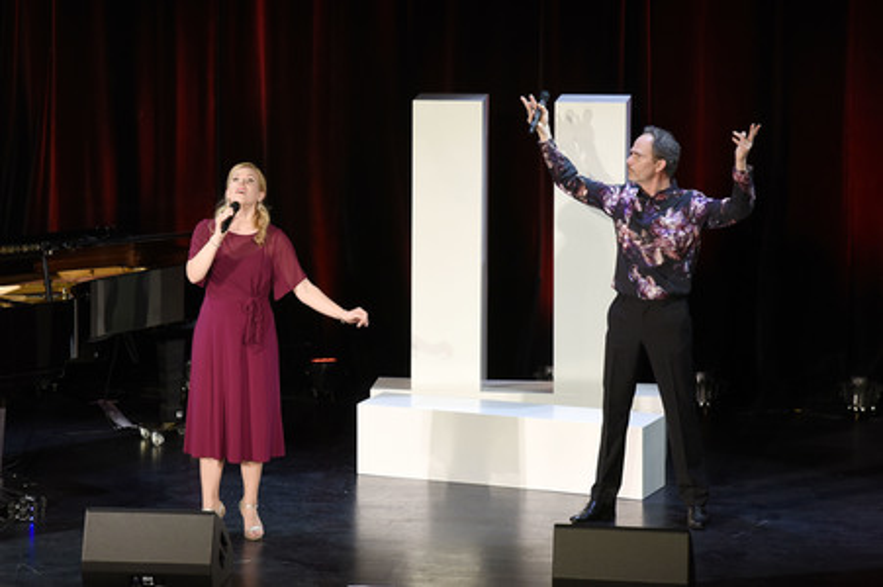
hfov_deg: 17.1
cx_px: 442
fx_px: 2941
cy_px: 294
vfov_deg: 11.4
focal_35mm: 120
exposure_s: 1/60
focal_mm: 120
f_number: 6.3
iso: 1000
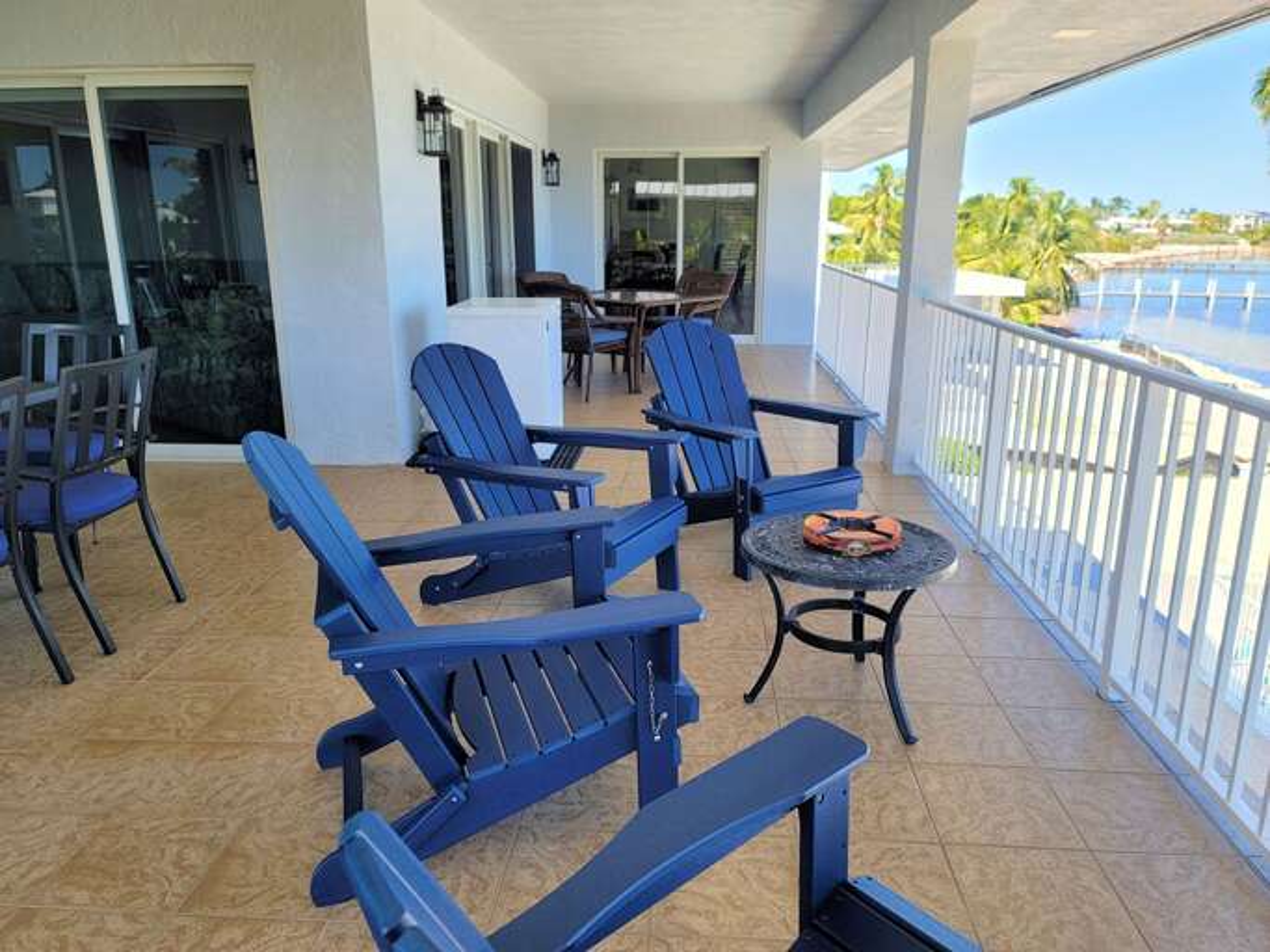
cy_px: 476
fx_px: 917
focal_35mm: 25
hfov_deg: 69.4
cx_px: 635
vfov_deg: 54.9
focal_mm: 7
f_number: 1.8
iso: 20
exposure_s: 1/204
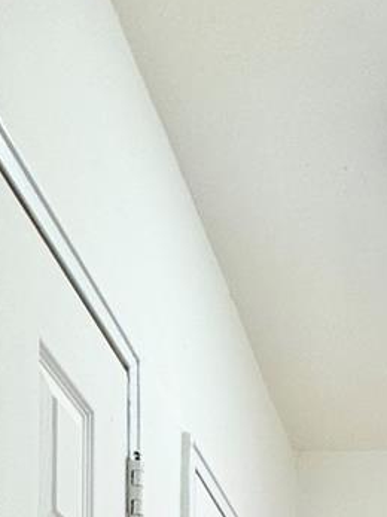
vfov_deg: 21.0
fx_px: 925
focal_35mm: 62
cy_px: 934
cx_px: 466
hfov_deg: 21.9
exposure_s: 1/120
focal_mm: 2.22
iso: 125
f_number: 2.2
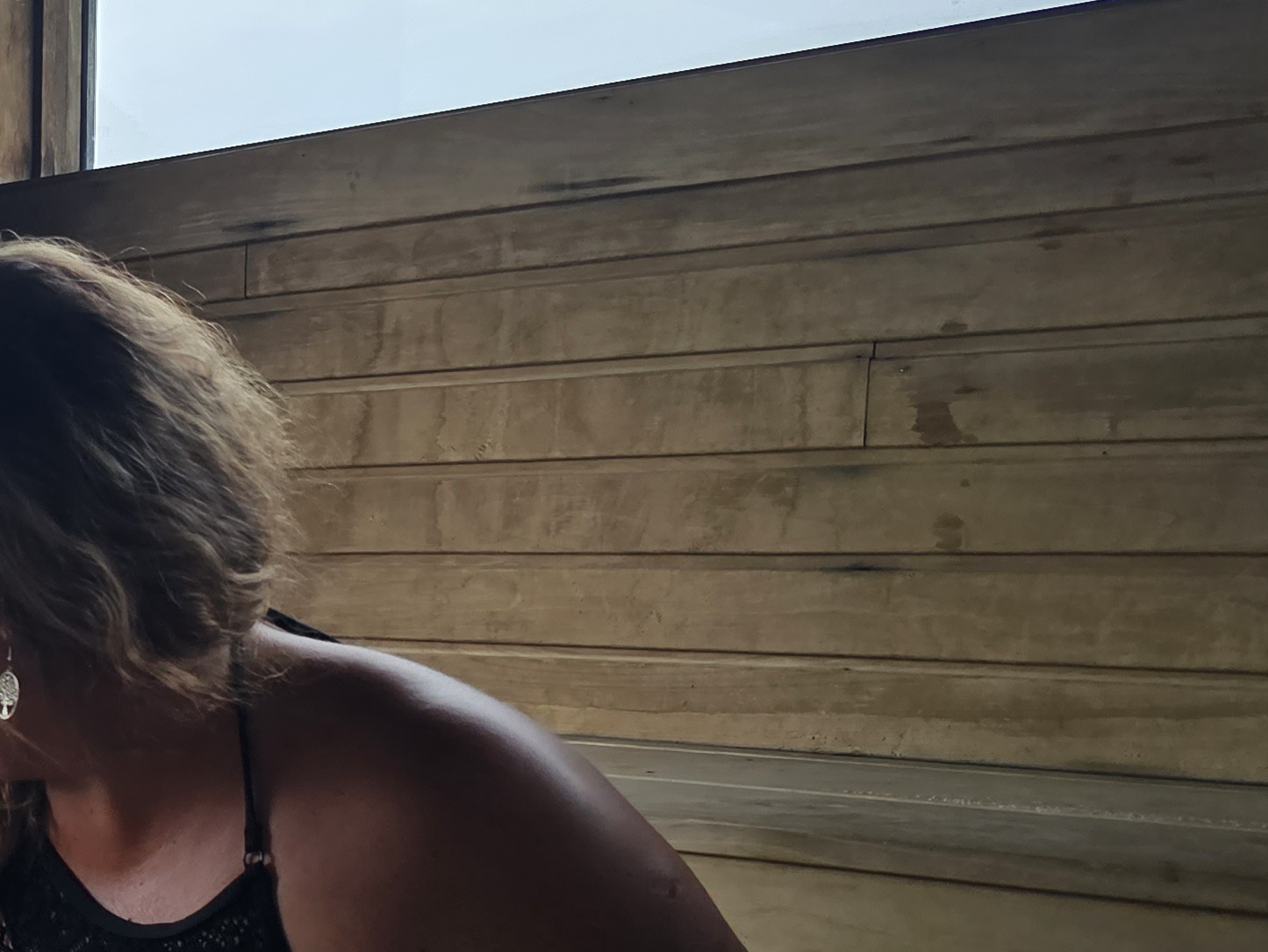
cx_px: -276
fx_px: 2382
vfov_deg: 22.1
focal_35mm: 65
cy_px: 842
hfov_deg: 26.3
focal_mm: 6.3
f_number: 1.7
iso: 100
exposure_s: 1/190
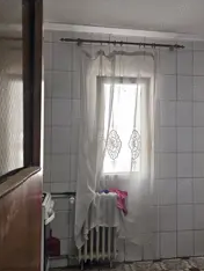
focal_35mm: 41
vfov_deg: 45.6
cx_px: 144
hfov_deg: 34.7
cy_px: 116
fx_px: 322
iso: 125
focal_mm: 5
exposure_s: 1/100
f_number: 1.8
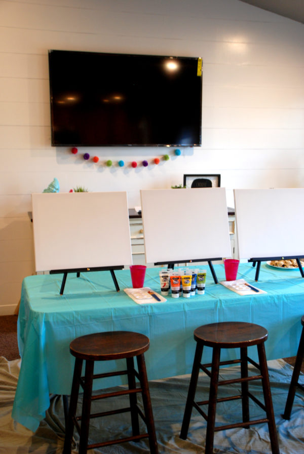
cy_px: 227
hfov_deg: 32.0
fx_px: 530
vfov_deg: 46.3
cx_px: 152
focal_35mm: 42
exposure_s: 1/15
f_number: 4
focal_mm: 28
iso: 400
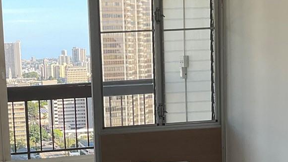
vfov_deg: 13.8
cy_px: 144
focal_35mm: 87
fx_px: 664
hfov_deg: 24.4
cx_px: 115
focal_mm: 3
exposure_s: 1/222
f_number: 1.8
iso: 25
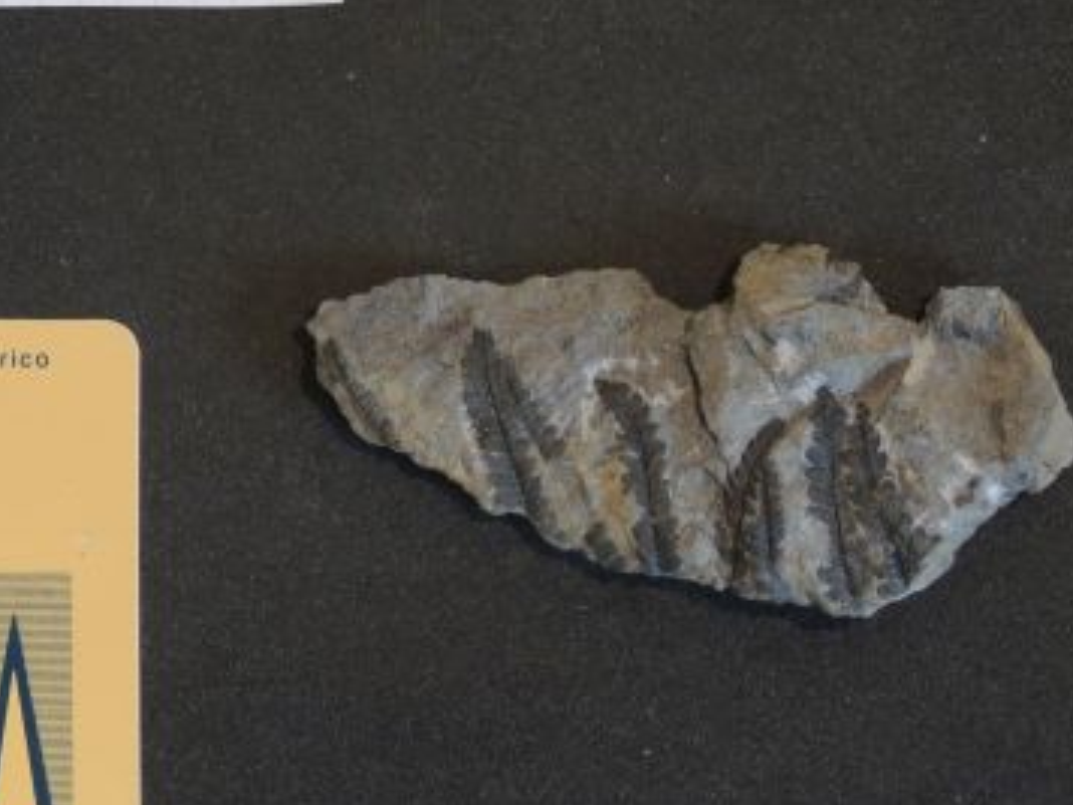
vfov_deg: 8.2
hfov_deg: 11.0
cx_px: 323
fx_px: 5580
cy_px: 359
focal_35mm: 180
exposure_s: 1/25
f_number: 4.1
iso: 400
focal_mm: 17.8
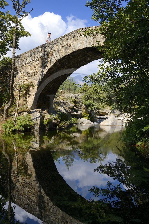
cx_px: 74
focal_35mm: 32
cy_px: 112
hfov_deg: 41.1
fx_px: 199
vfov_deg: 58.7
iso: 200
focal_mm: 32
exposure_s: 1/200
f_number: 13
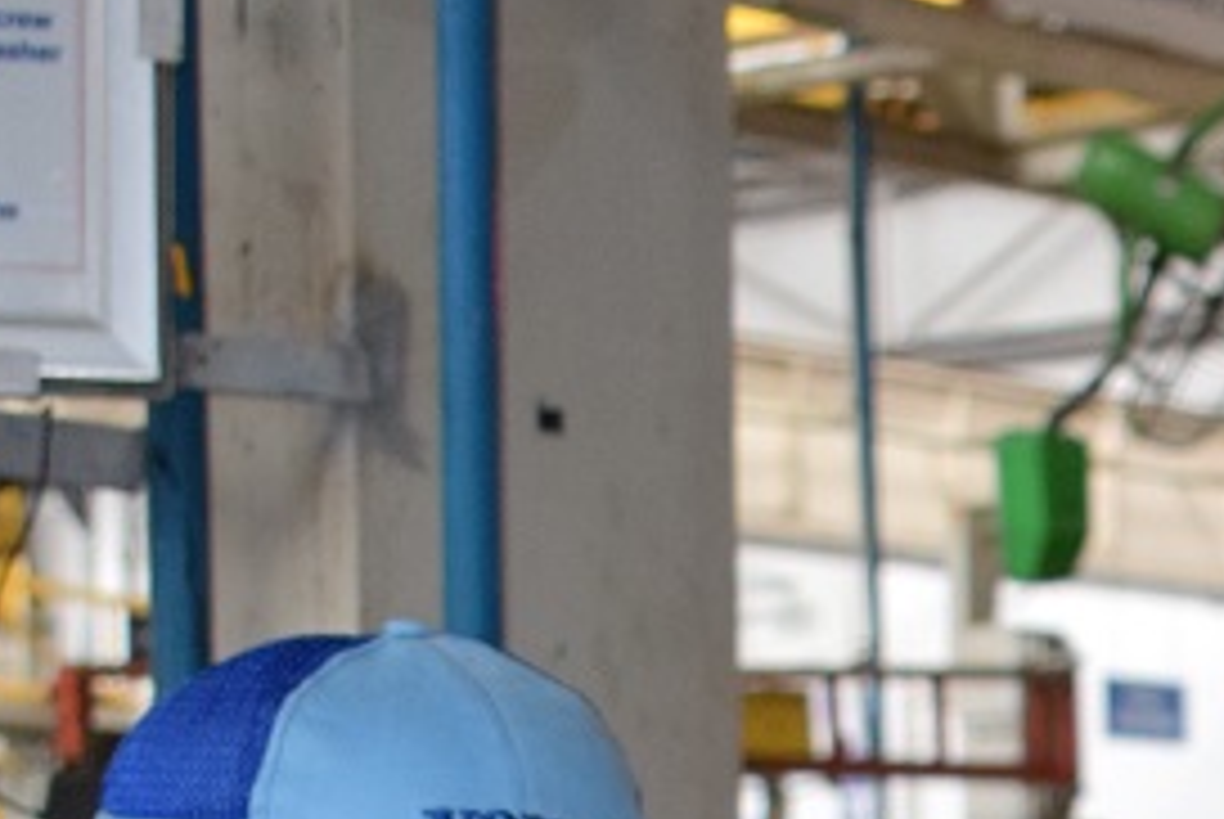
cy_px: 1674
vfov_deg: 7.9
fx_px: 5623
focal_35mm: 165
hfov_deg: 11.8
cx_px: 1912
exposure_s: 1/60
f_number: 4
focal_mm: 25
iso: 1000
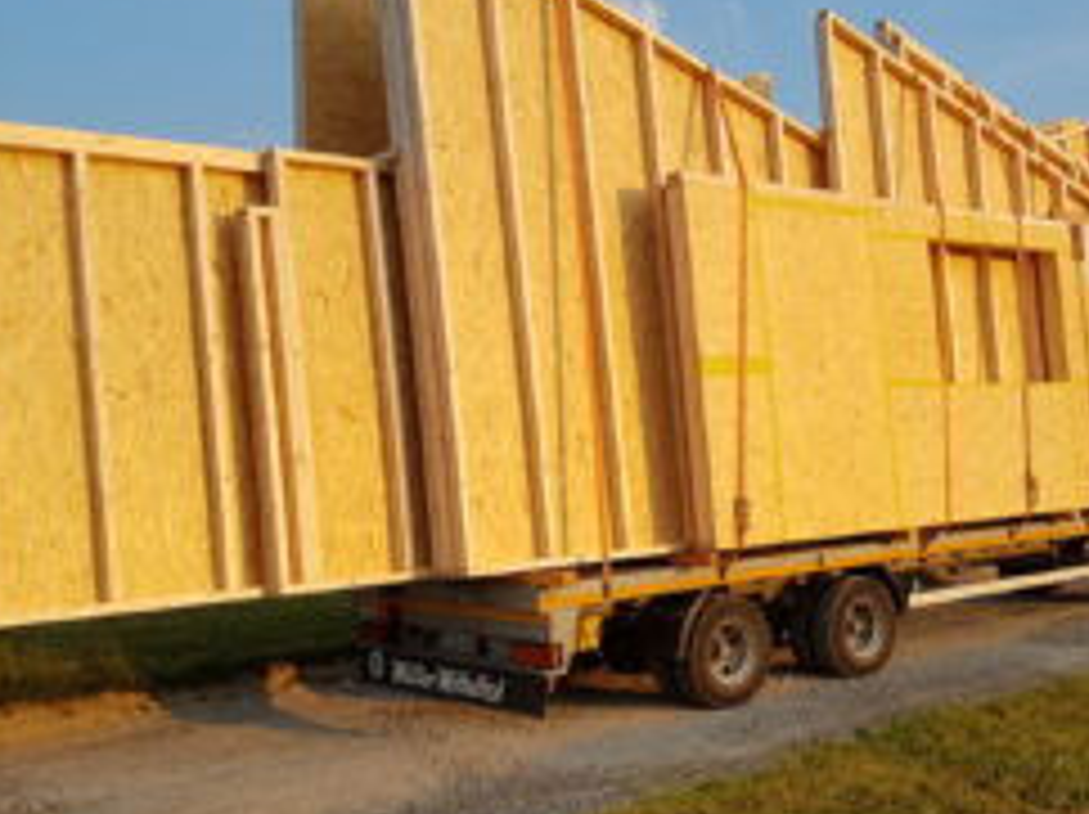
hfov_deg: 42.8
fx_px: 1351
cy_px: 432
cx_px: 783
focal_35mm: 43
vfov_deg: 33.5
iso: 40
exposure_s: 1/966
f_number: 1.7
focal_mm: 4.2
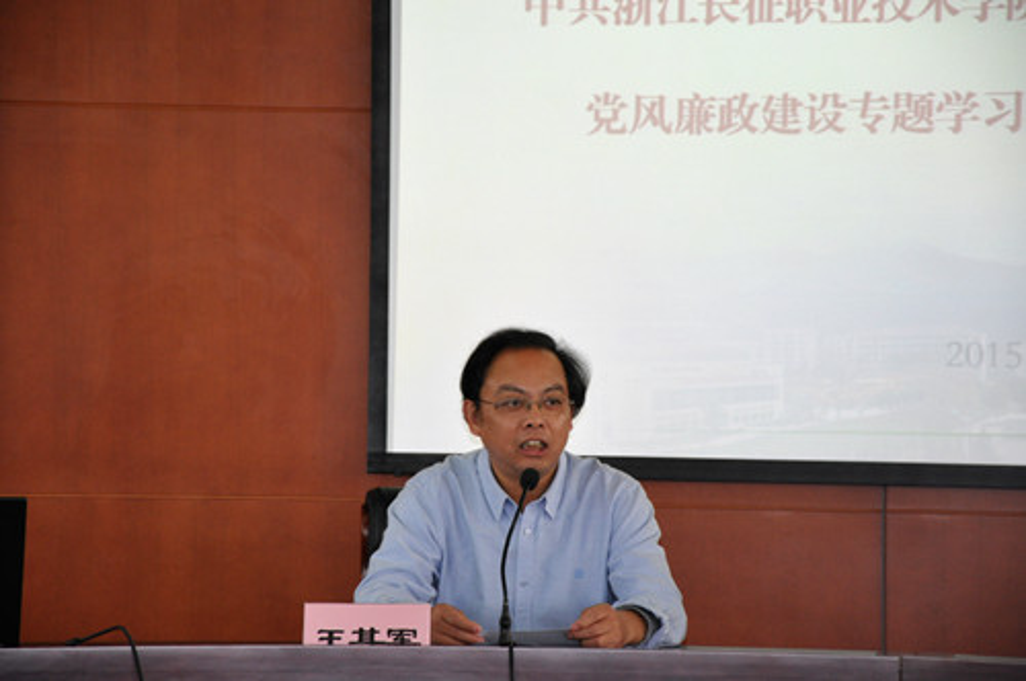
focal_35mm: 158
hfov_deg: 13.1
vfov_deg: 8.7
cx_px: 513
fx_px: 4483
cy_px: 340
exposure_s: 1/60
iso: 800
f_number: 5.6
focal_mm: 105
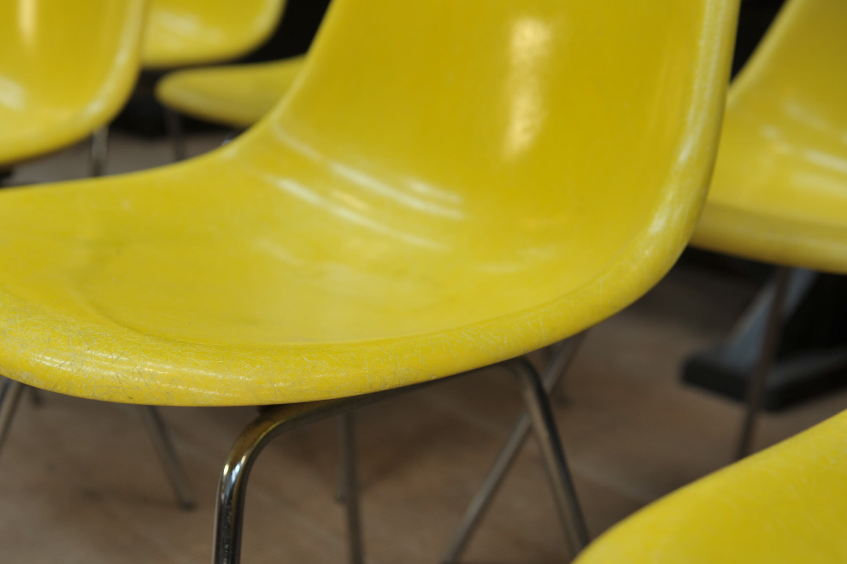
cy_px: 357
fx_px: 1152
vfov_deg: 27.4
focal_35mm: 49
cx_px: 303
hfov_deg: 40.0
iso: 200
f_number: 4
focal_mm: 38
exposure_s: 1/50
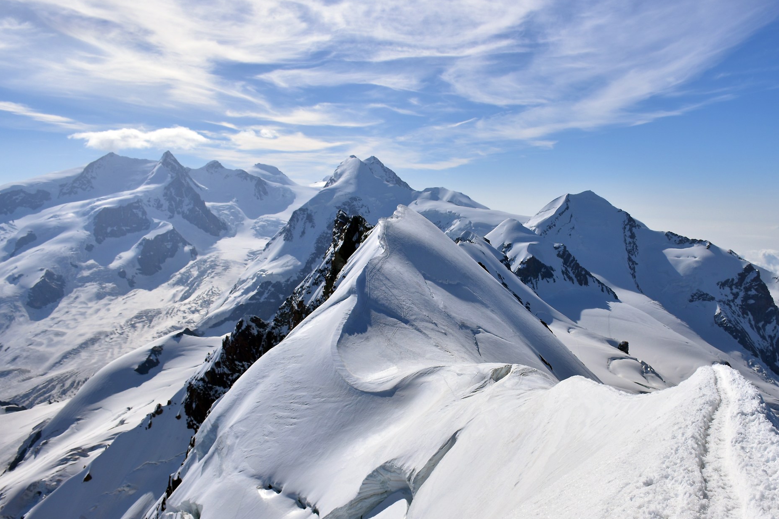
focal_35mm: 35
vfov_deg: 37.7
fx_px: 757
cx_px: 470
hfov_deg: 54.0
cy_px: 308
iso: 100
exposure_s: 1/2000
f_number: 5
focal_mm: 18
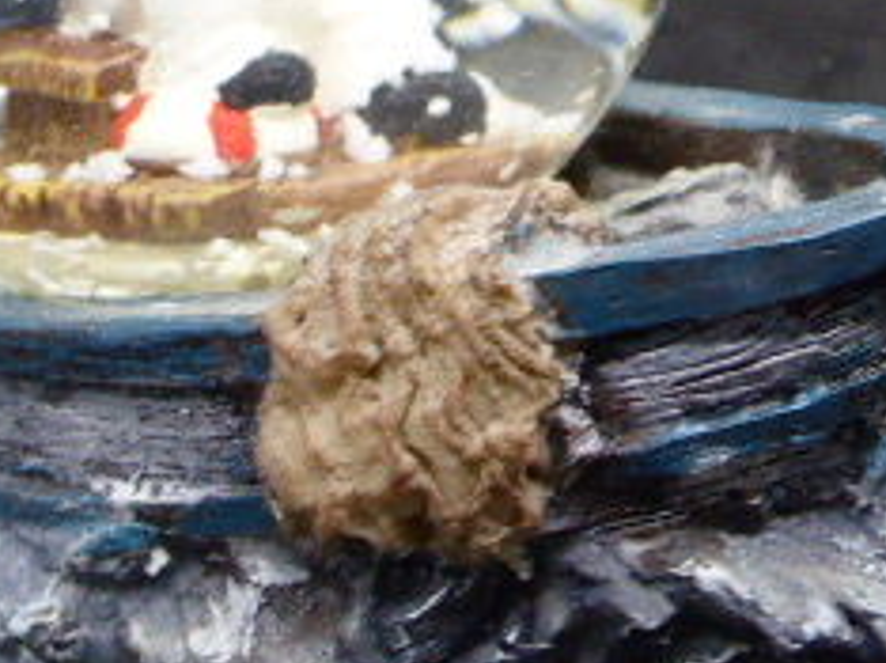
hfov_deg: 13.6
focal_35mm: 145
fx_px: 3707
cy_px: 11
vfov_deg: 10.1
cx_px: 443
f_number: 4.4
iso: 400
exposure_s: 1/25
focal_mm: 9
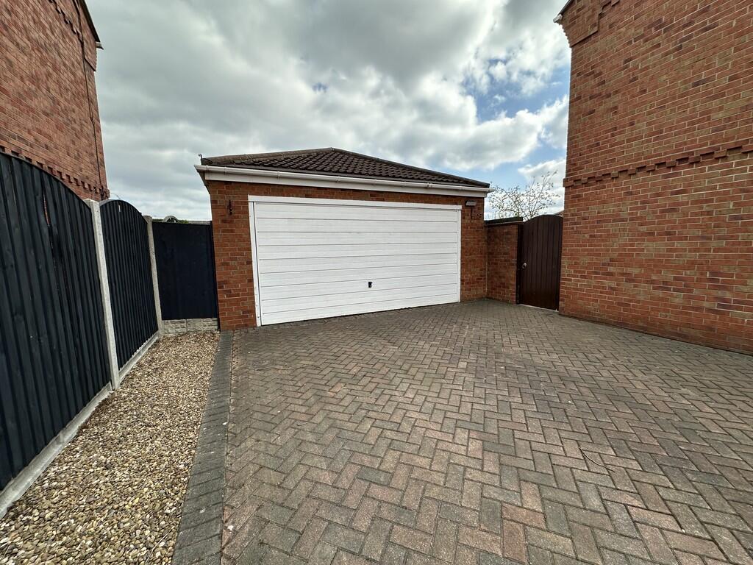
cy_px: 282
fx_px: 305
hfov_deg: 102.1
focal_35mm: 14
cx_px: 376
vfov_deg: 85.7
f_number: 2.2
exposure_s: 1/963
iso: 40
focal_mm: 2.22
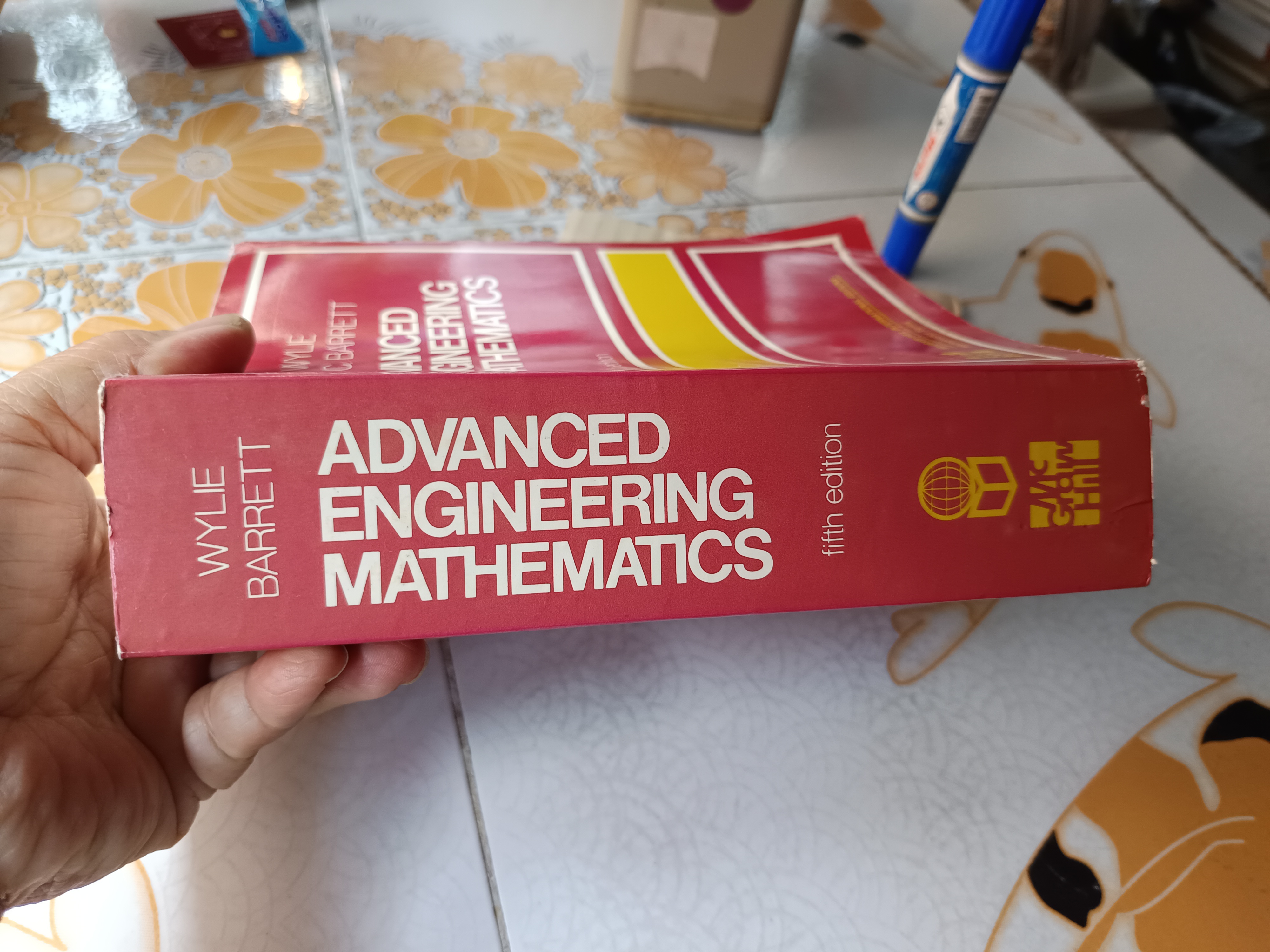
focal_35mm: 24
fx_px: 881
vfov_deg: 56.8
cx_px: 635
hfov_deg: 71.6
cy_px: 476
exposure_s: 1/50
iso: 501
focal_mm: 5.31
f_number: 1.7
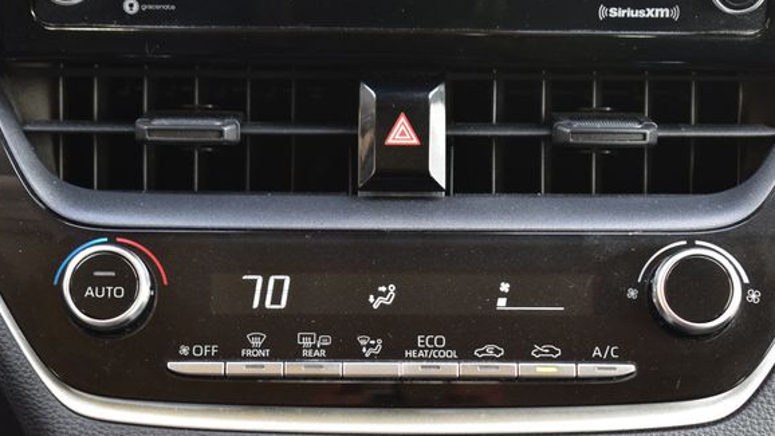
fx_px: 1964
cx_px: 392
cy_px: 282
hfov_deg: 22.3
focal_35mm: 96
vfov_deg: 12.6
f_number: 6.3
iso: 400
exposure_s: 1/20
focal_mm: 55
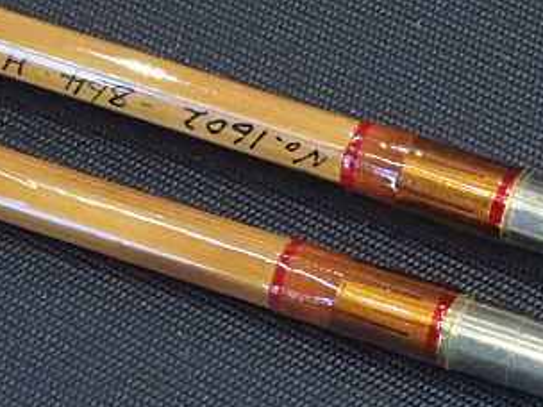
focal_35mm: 129
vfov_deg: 11.4
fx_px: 2024
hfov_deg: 14.9
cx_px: 591
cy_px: 332
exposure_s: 1/40
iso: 1600
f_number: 4.5
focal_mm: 8.99
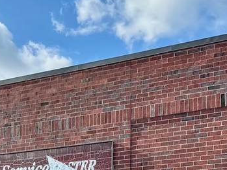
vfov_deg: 15.8
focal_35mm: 88
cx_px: 53
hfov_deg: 22.0
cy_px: 232
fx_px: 577
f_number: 1.78
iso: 80
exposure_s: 1/1560
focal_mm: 6.76
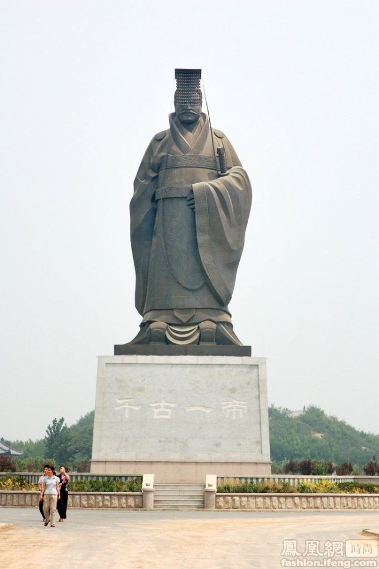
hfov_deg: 10.1
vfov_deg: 15.2
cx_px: 190
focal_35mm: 135
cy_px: 284
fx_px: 2135
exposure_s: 1/640
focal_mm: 90
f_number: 10
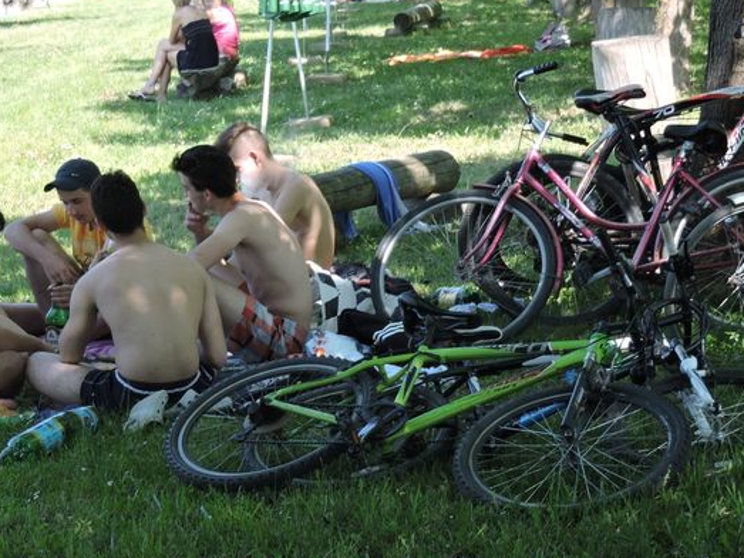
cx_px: 189
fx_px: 2944
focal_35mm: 137
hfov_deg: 14.4
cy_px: 303
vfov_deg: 10.8
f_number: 3.9
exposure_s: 1/160
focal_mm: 12.5
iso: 100
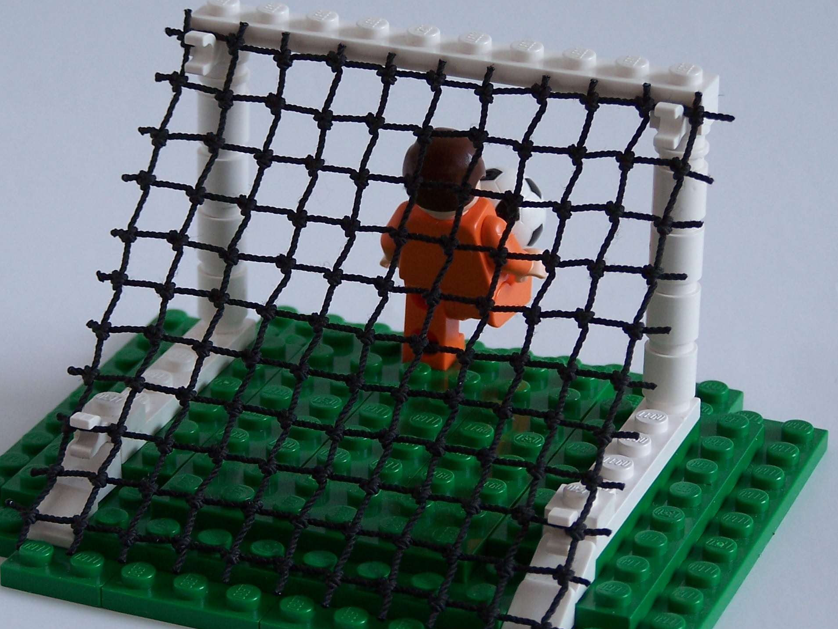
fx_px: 3438
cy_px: 340
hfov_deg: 13.9
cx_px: 383
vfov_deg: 10.4
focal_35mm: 142
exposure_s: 1/3
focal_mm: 17.5
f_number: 3.2
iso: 80
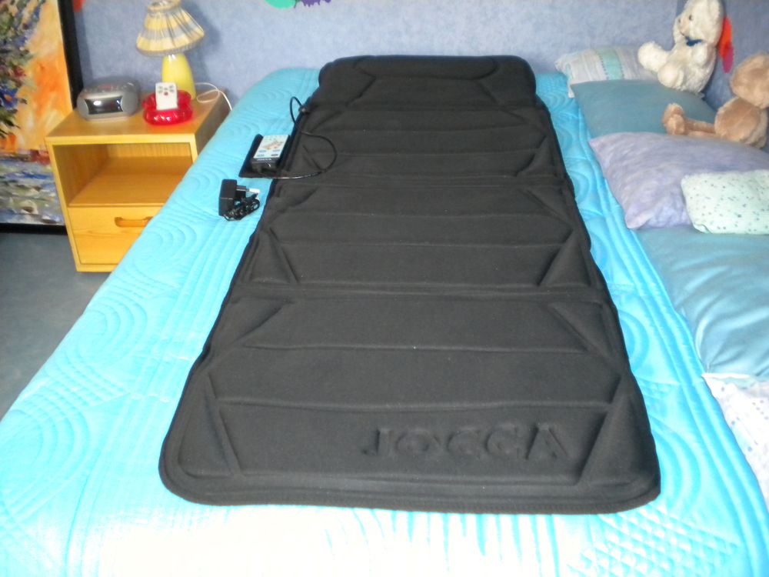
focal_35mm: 35
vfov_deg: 40.7
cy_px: 288
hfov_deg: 52.6
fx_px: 778
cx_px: 384
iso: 400
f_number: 3.1
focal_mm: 6.3
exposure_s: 1/30
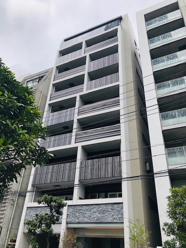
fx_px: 201
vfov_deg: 63.4
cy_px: 124
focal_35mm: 28
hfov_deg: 49.7
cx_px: 93
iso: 20
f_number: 1.8
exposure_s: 1/1066
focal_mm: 3.99
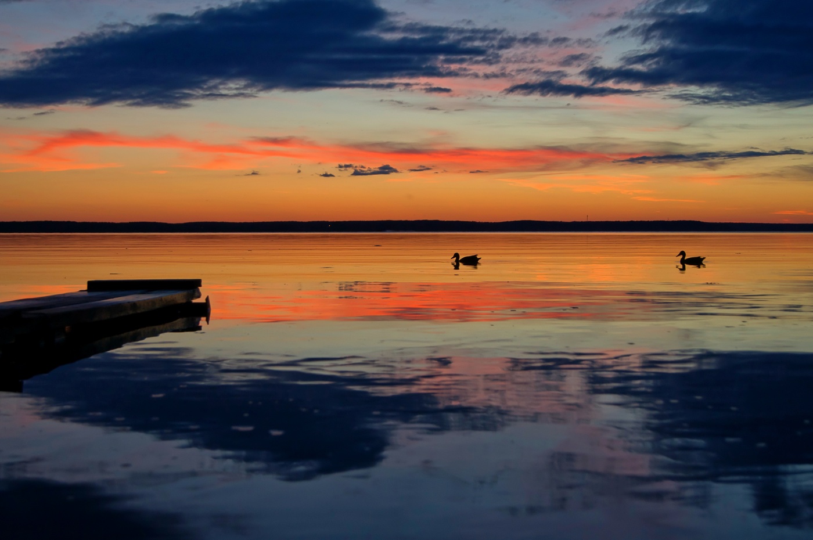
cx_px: 406
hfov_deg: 37.9
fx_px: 1184
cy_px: 270
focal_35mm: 52
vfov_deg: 25.7
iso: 400
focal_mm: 35
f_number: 5.6
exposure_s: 1/80
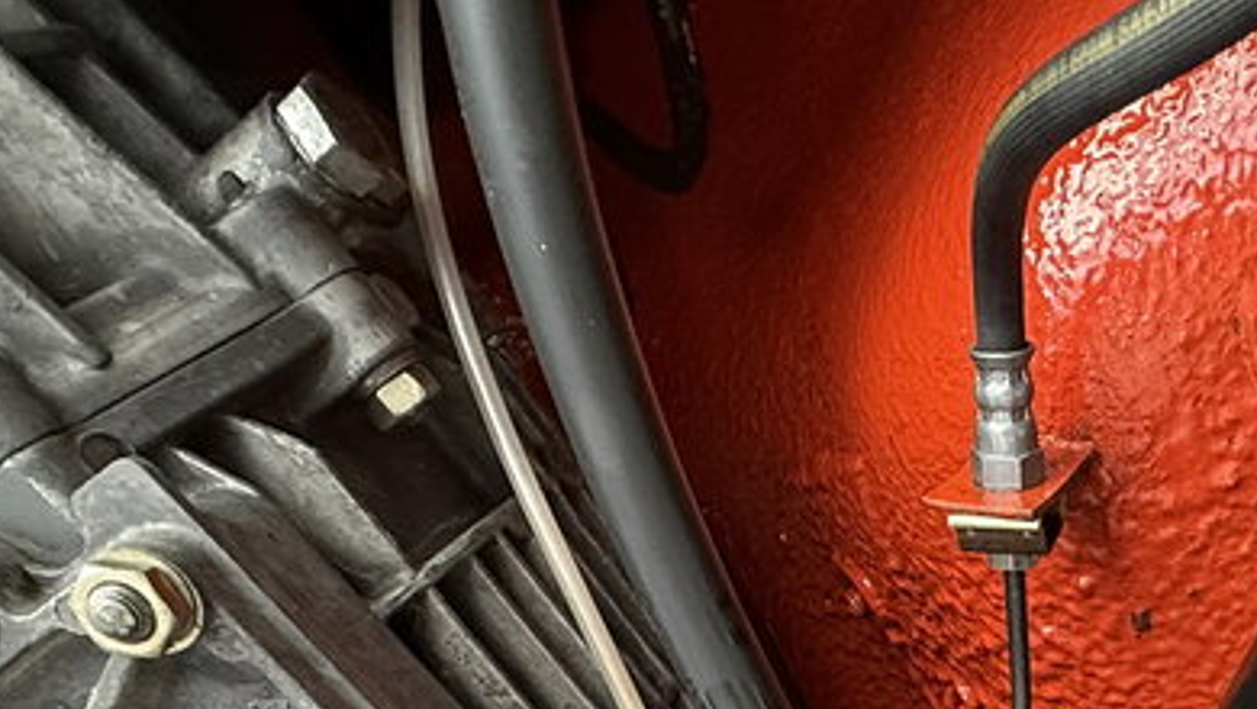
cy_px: 1031
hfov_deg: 46.4
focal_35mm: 40
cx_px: 1089
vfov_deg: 24.1
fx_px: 1334
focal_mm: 2.22
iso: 500
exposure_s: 1/50
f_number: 2.2
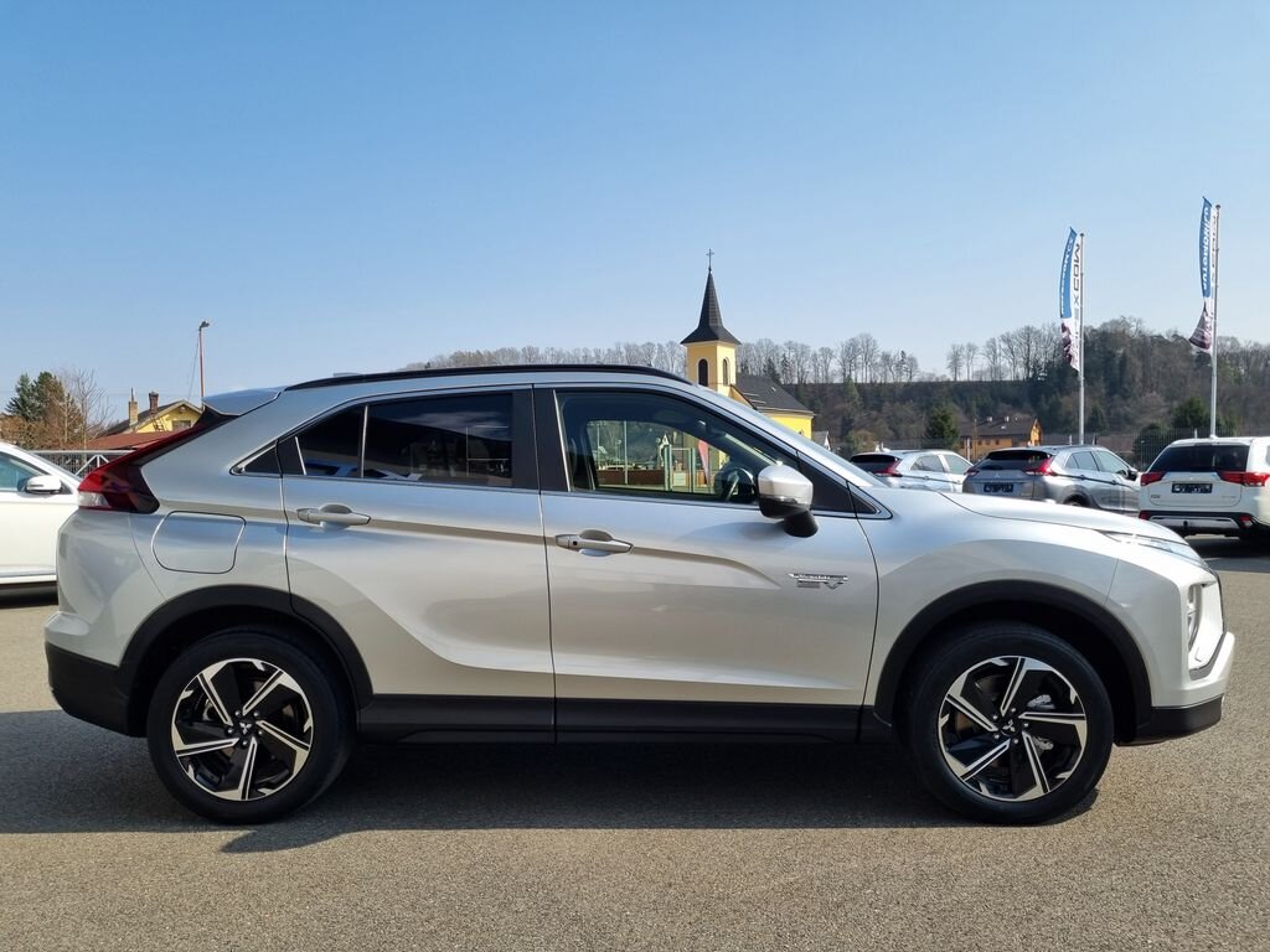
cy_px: 476
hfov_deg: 67.3
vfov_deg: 53.1
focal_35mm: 26
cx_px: 635
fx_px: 954
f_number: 1.8
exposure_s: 1/2248
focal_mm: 5.4
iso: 50
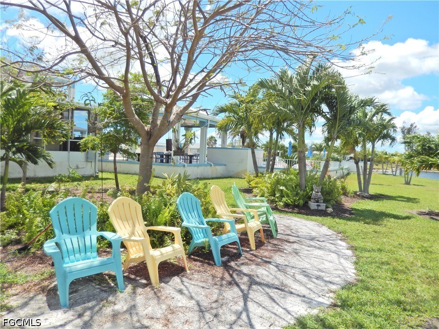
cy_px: 164
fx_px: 317
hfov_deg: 69.4
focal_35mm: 25
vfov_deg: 54.9
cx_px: 220
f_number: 3.4
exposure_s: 1/1250
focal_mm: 4.5
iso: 125
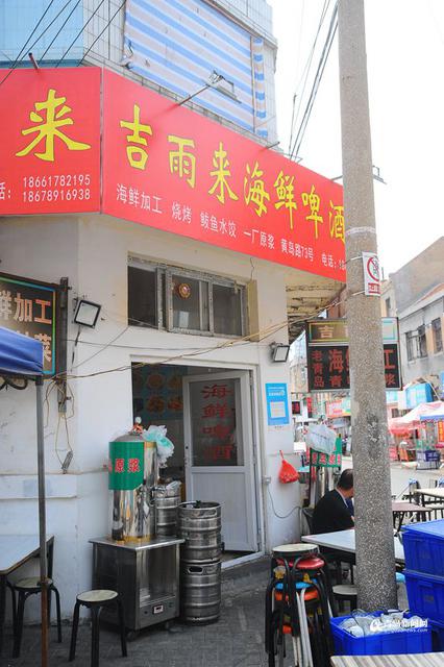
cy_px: 334
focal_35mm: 32
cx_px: 222
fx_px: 593
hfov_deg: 41.1
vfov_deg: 58.7
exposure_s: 1/320
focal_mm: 32
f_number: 5.6
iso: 200
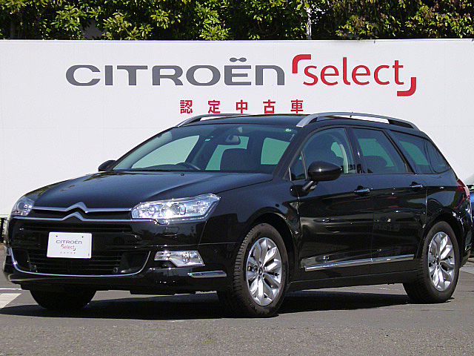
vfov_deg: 8.7
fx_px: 2342
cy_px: 178
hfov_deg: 11.6
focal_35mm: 171
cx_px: 237
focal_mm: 21.5
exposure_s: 1/400
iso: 160
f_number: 6.4
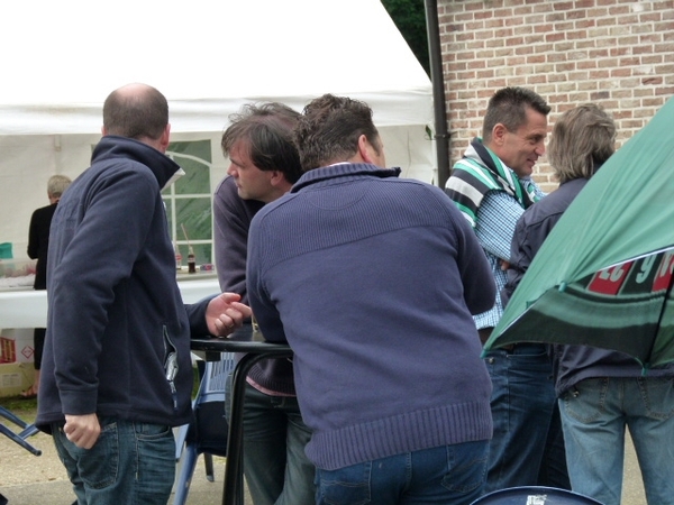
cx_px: 337
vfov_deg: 10.9
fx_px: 2648
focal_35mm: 136
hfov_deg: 14.5
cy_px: 252
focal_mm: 24.5
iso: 160
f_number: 4
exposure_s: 1/125
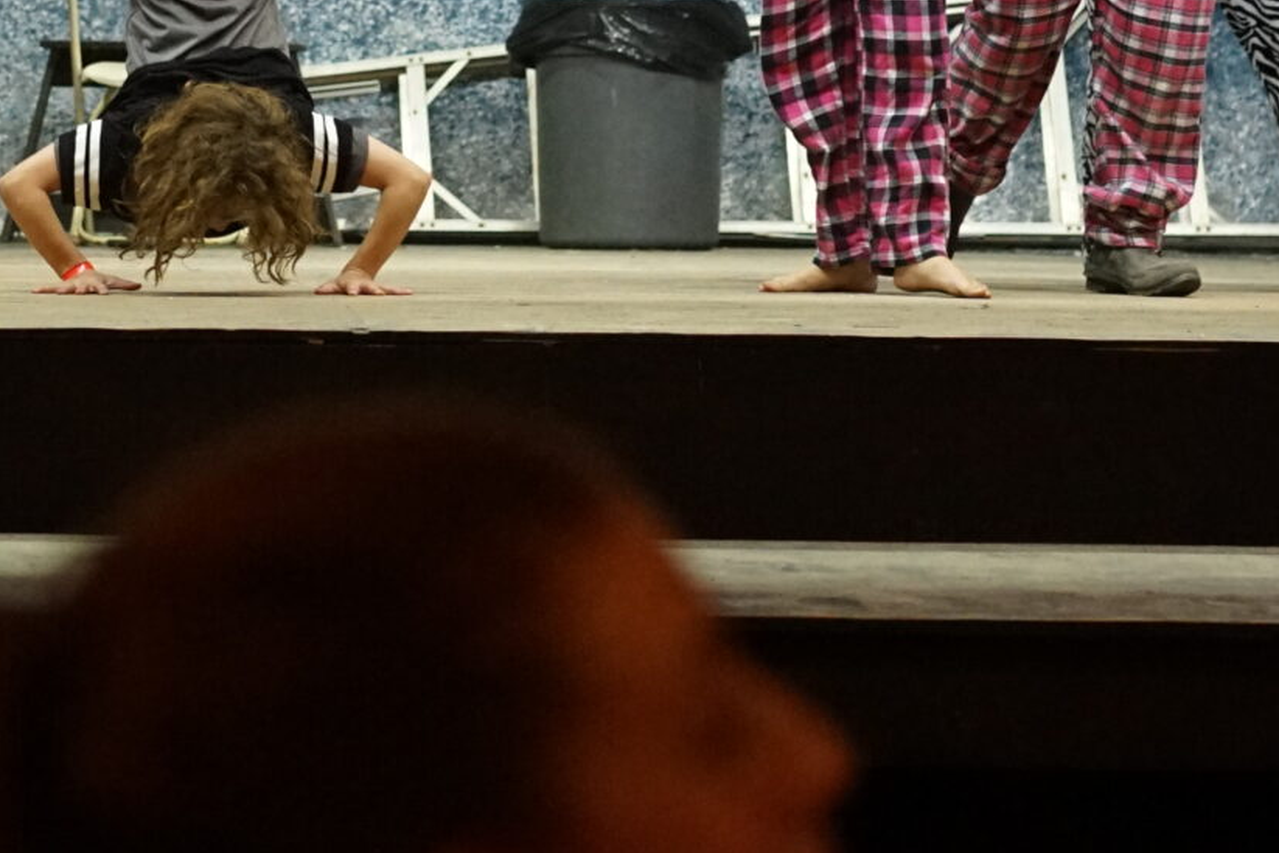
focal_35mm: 171
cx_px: 247
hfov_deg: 12.0
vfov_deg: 8.0
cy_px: -169
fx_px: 6076
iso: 4000
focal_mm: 55
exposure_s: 1/250
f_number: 2.8
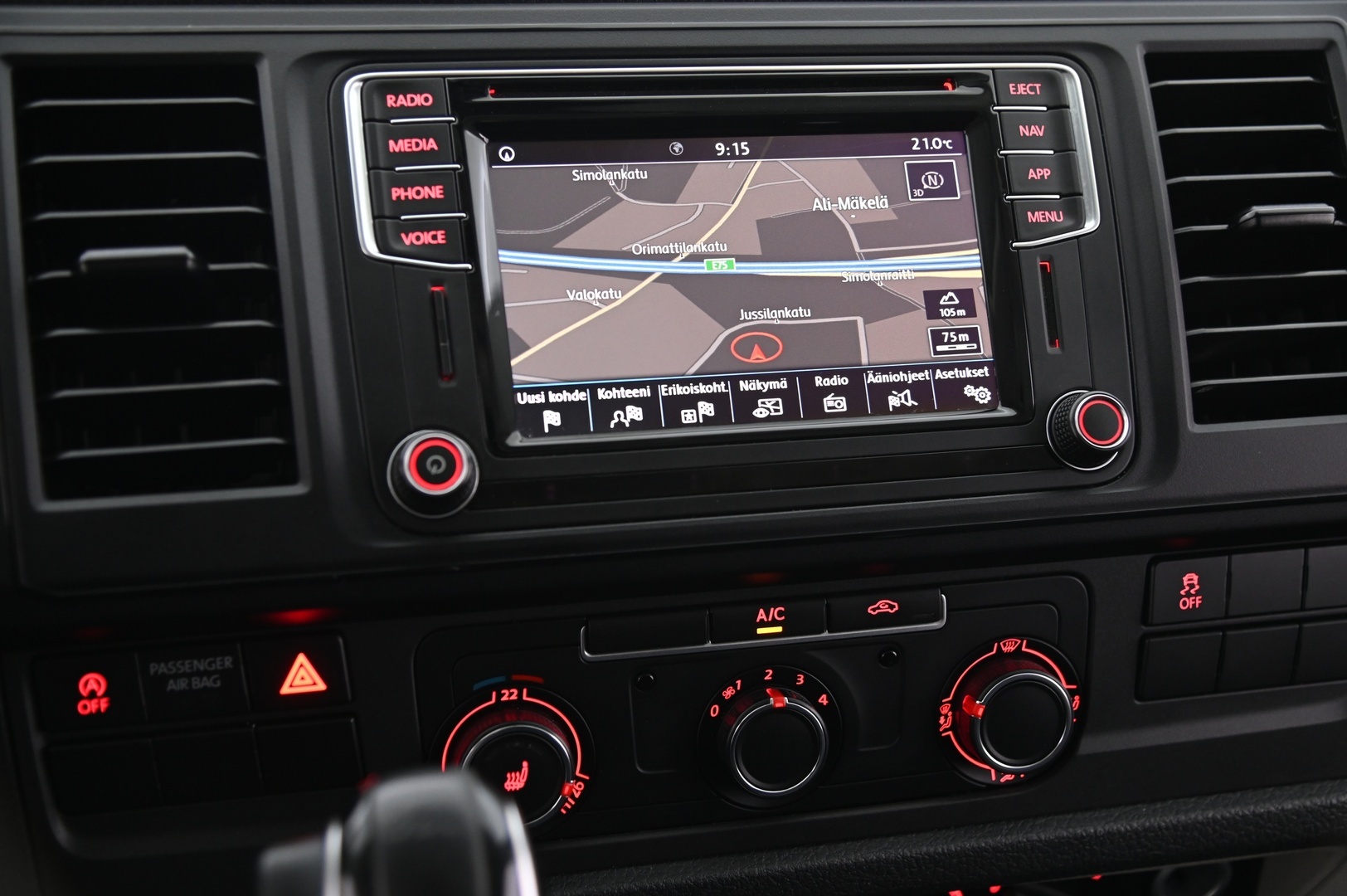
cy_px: 448
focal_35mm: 46
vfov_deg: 29.2
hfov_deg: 42.8
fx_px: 1720
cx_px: 674
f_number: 4
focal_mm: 46
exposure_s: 1/15
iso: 2000
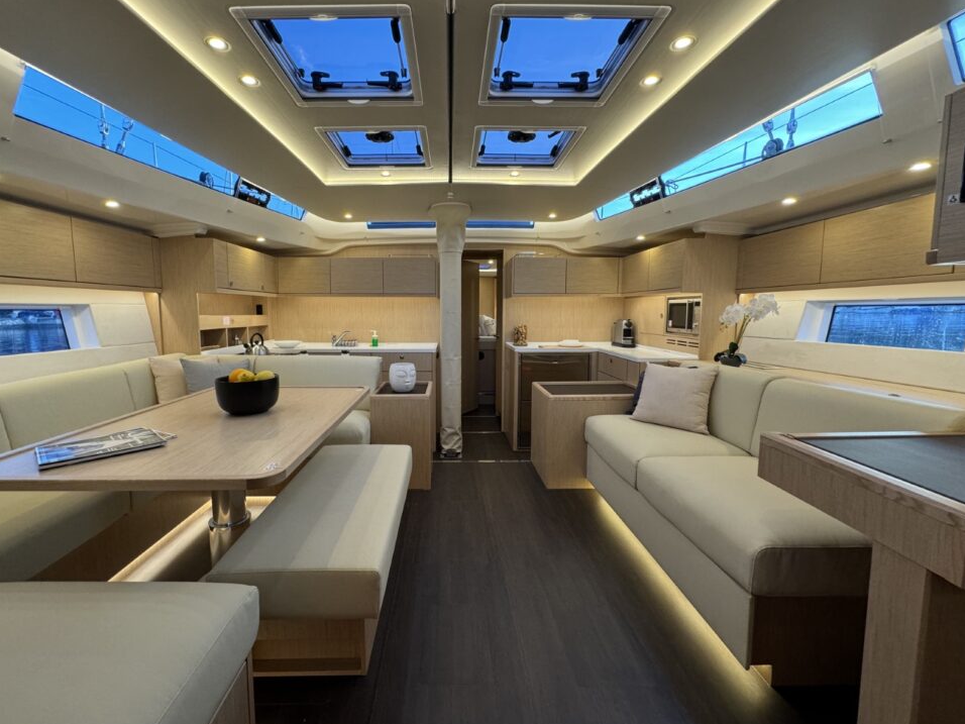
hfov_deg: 98.0
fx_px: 418
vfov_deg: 81.7
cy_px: 351
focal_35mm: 15
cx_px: 452
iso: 200
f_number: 2.2
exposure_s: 1/99
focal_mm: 2.22
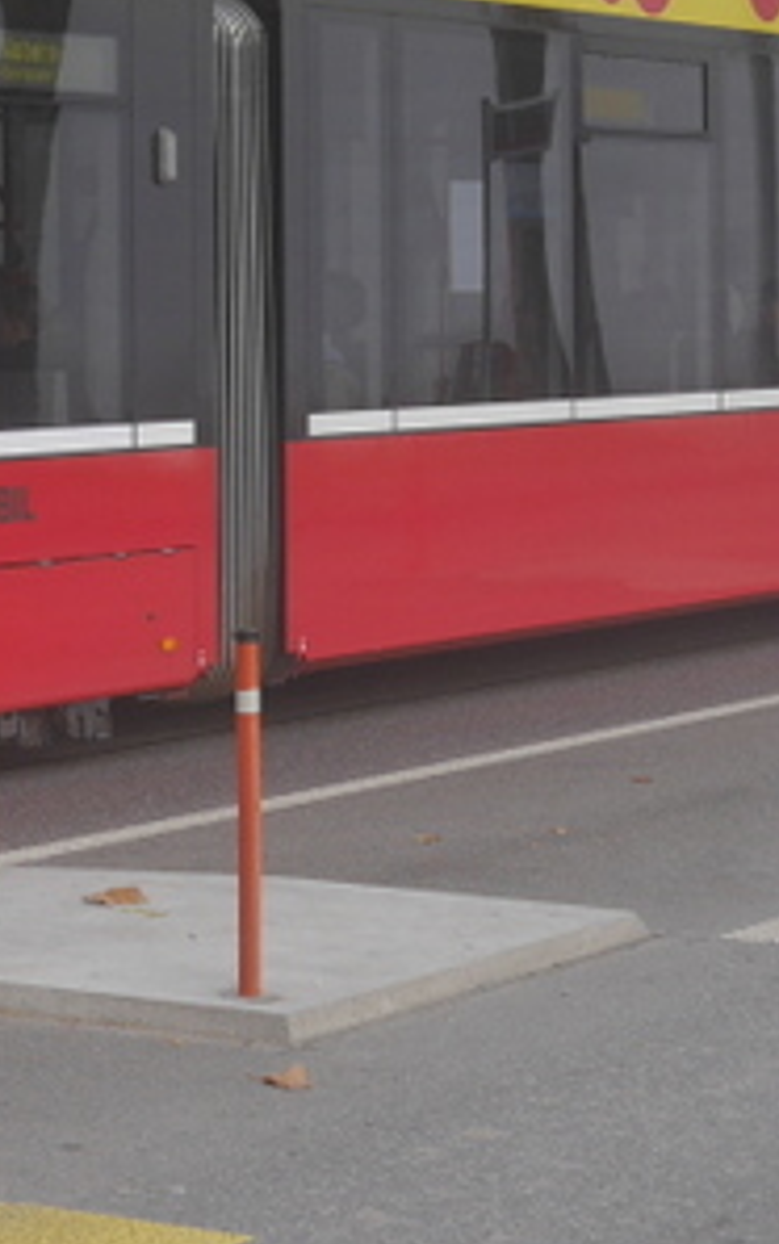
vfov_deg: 13.3
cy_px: 247
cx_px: 130
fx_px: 5325
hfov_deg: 8.3
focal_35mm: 157
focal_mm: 22
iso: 160
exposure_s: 1/125
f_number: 5
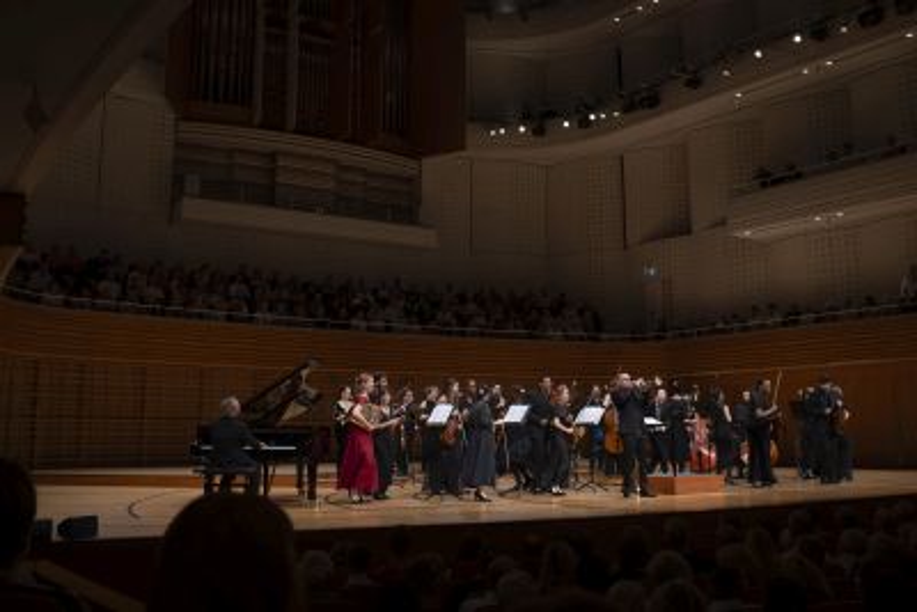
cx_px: 458
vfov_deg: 37.9
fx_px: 892
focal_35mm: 35
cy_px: 306
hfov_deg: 54.4
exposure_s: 1/200
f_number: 5.6
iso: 1600
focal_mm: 35
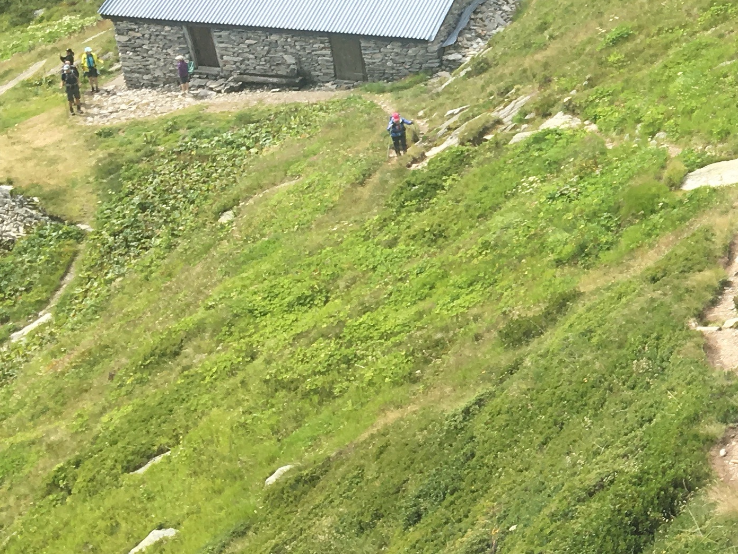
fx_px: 1791
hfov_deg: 21.0
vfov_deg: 17.5
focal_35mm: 84
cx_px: 973
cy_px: 127
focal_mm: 4.15
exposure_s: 1/620
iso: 25
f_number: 2.2
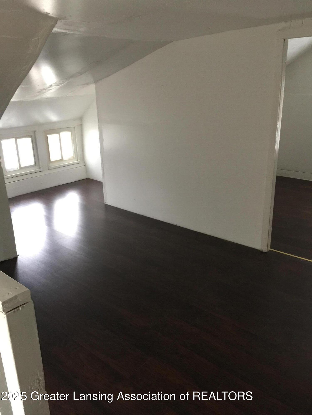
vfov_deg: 61.7
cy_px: 208
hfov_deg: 48.2
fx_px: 349
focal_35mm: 29
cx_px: 156
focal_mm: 4.15
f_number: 2.2
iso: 125
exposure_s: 1/10
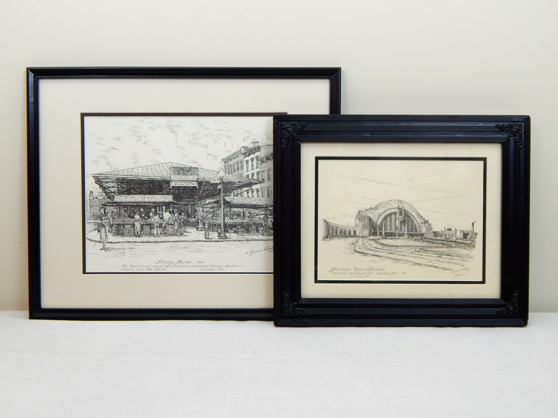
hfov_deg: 38.9
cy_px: 209
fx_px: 790
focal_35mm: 49
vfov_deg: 29.7
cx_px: 279
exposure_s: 1/8
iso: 450
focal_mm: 8.6
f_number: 3.7
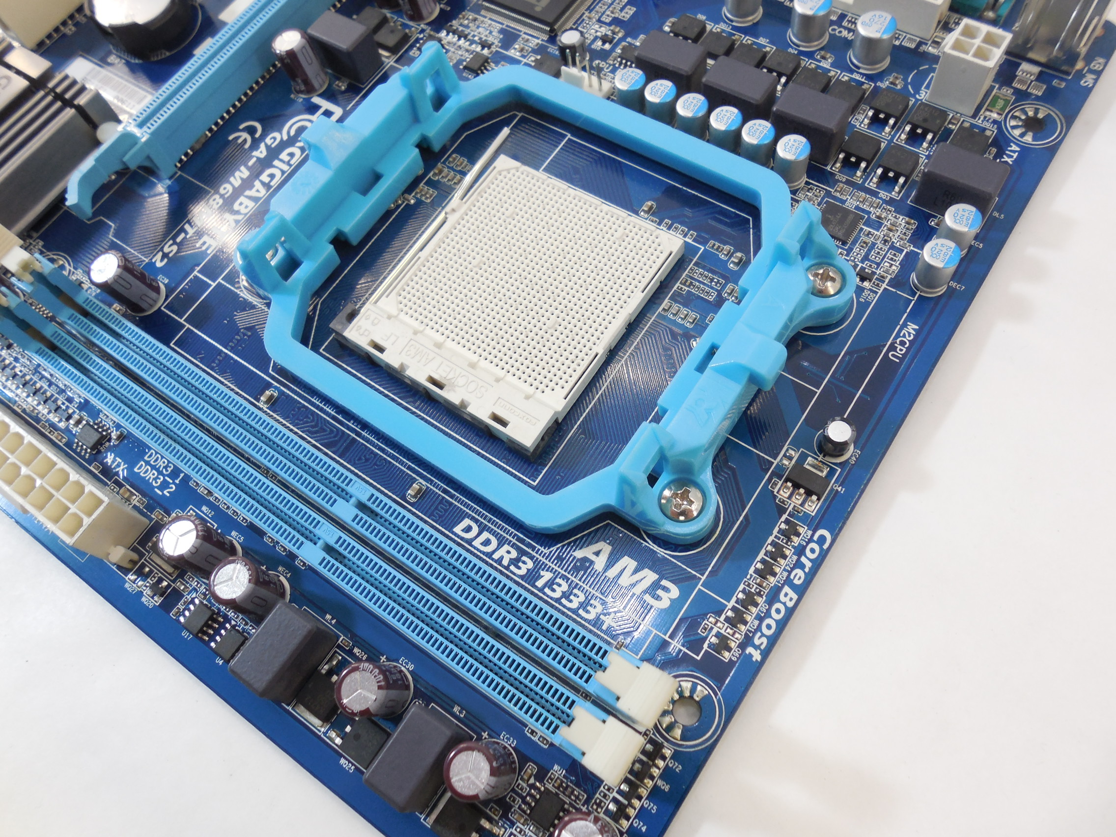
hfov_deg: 67.3
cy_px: 418
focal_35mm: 26
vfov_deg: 53.1
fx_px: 838
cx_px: 558
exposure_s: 1/30
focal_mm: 4.6
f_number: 3.5
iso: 180
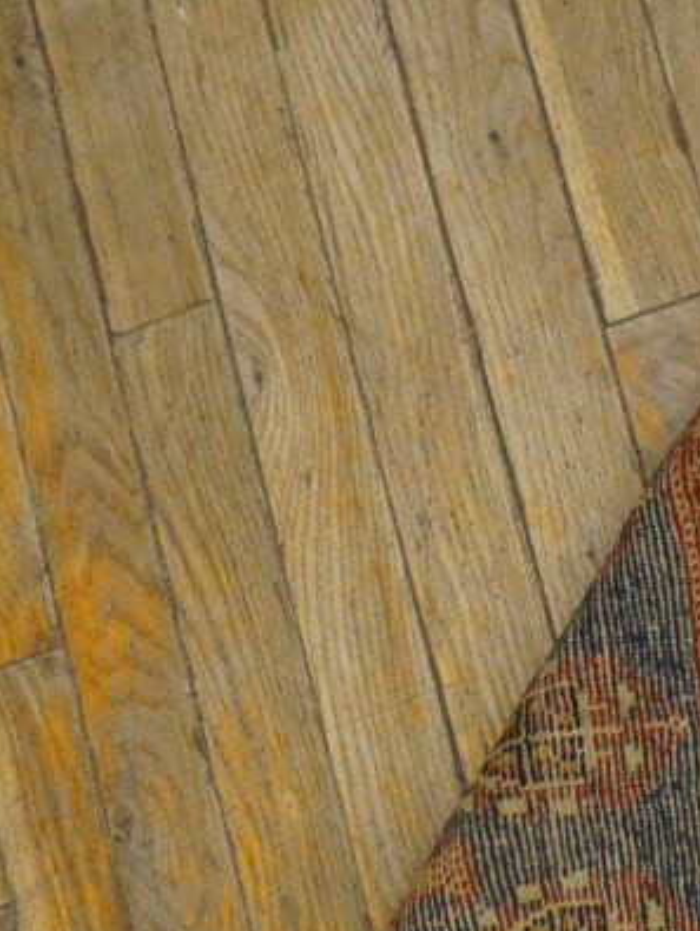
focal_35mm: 69
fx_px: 1860
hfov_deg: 20.9
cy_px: 854
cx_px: 629
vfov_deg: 27.0
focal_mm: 21
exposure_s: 1/160
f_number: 4
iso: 3200
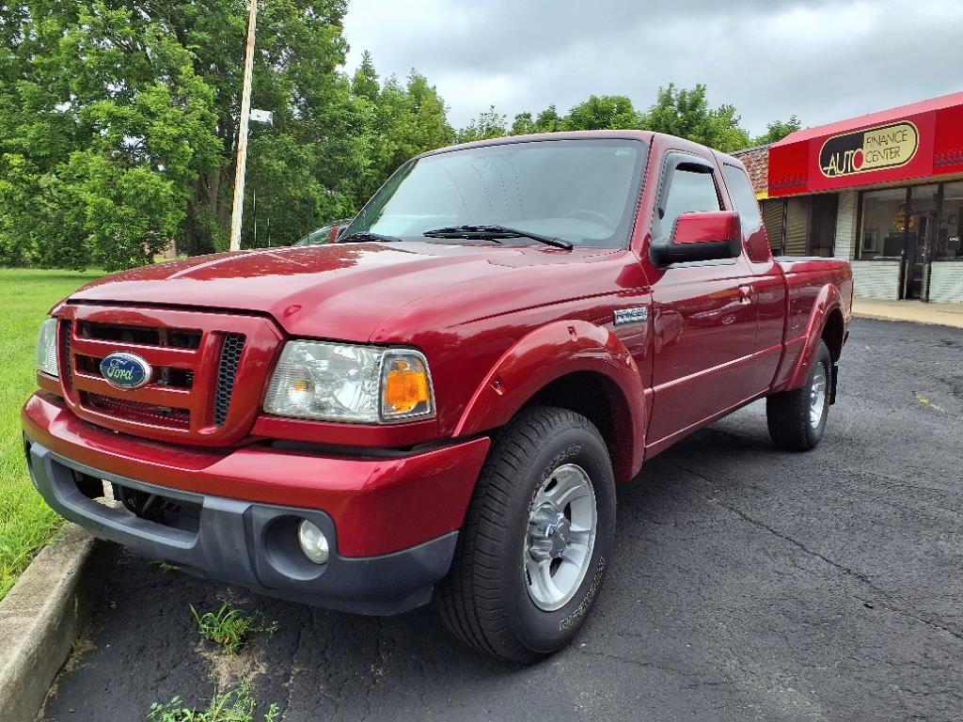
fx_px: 751
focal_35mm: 27
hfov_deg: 65.3
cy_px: 361
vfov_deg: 51.4
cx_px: 482
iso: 40
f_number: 1.9
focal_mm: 3.58
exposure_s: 1/909
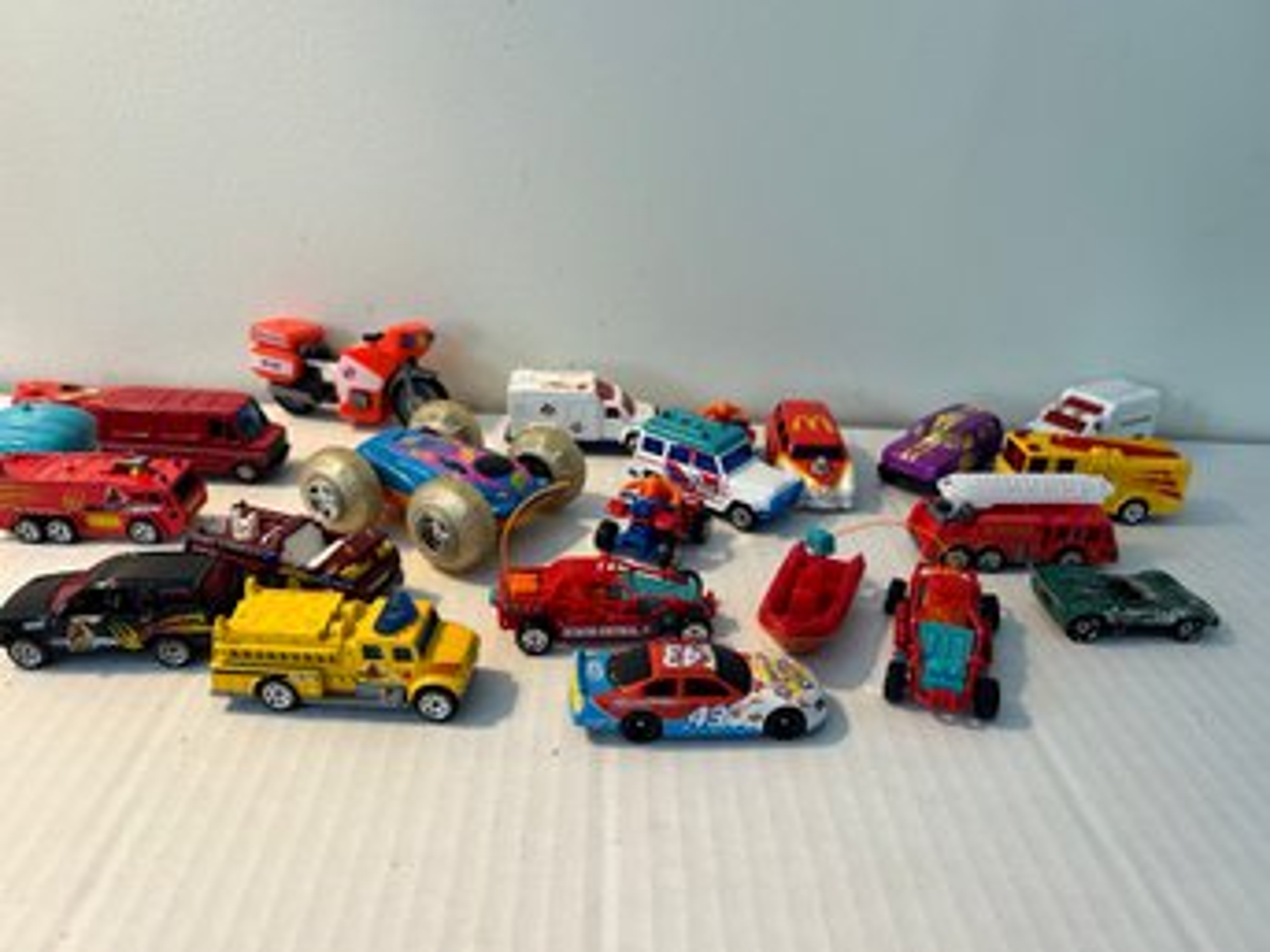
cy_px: 476
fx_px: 954
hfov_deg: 67.3
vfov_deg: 53.0
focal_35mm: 26
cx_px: 635
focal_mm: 5.7
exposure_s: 1/60
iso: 125
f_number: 1.5
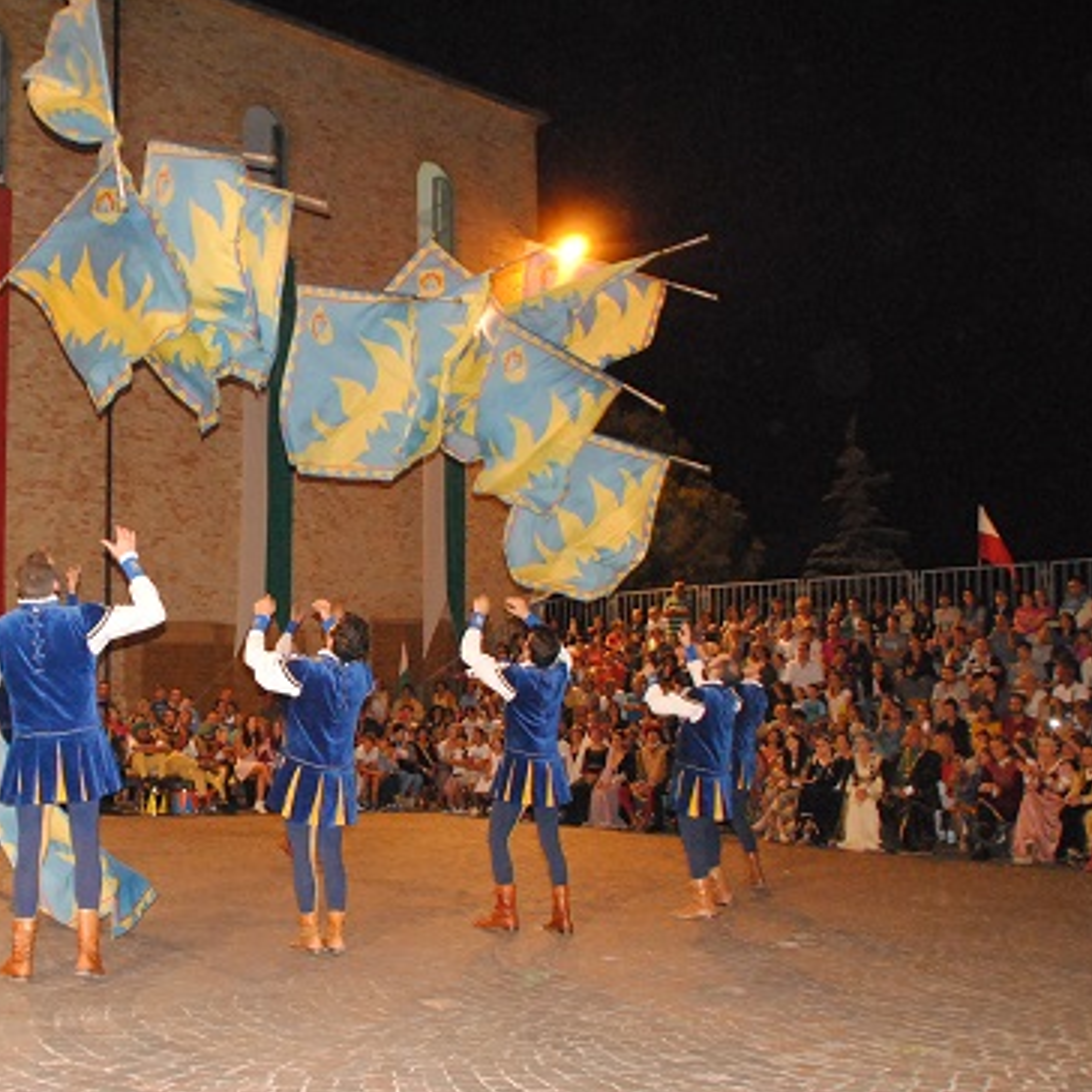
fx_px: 1463
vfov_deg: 40.9
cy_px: 573
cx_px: 237
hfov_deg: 39.5
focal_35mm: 41
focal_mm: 18
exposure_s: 1/60
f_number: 5.6
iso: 1600
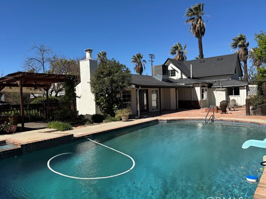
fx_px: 208
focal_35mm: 27
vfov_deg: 51.4
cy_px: 96
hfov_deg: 65.3
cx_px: 126
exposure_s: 1/5348
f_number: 1.78
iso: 80
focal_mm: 6.76
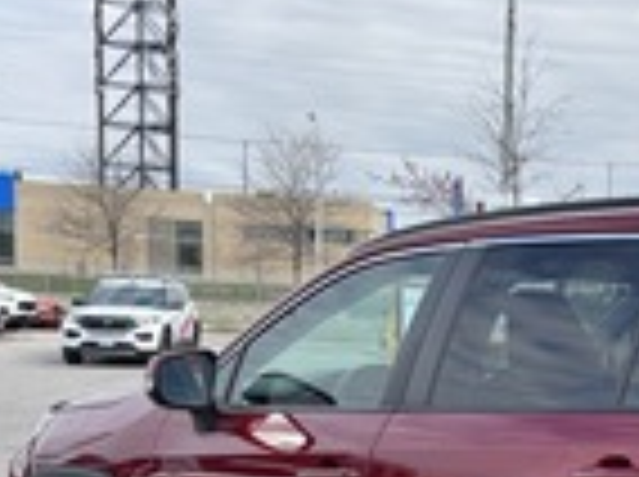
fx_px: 1419
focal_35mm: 77
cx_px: 711
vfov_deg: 18.5
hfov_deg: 23.7
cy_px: 502
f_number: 1.6
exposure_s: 1/1543
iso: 50
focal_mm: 5.96
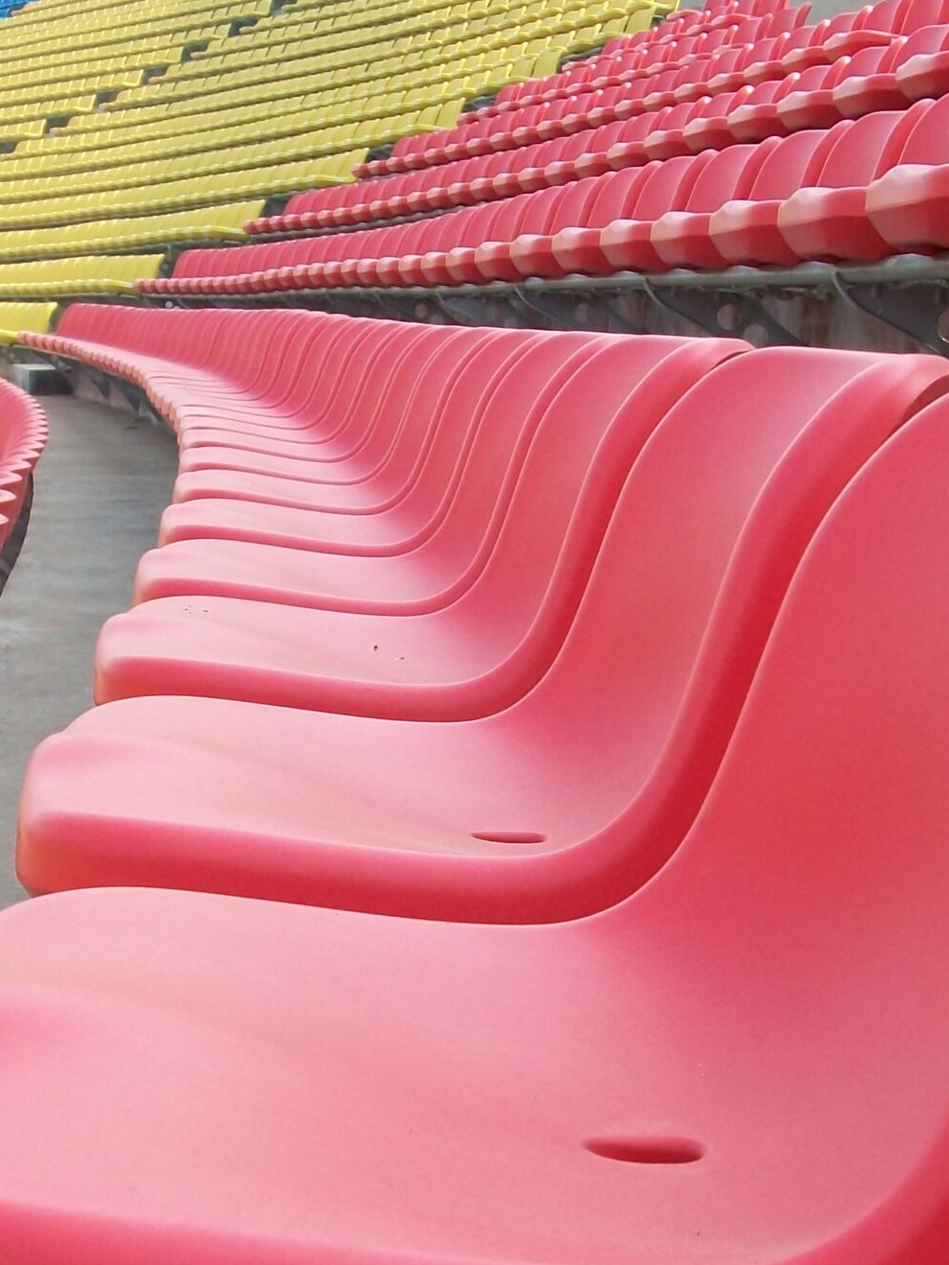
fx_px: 2413
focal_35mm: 66
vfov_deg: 29.3
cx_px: 413
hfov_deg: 22.2
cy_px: 809
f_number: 2.8
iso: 80
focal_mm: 5.7
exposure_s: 1/400
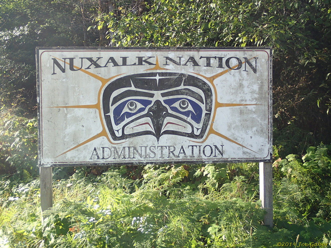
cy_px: 124
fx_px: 507
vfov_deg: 27.5
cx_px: 166
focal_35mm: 53
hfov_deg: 36.2
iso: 125
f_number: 3.4
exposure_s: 1/100
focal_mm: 9.61
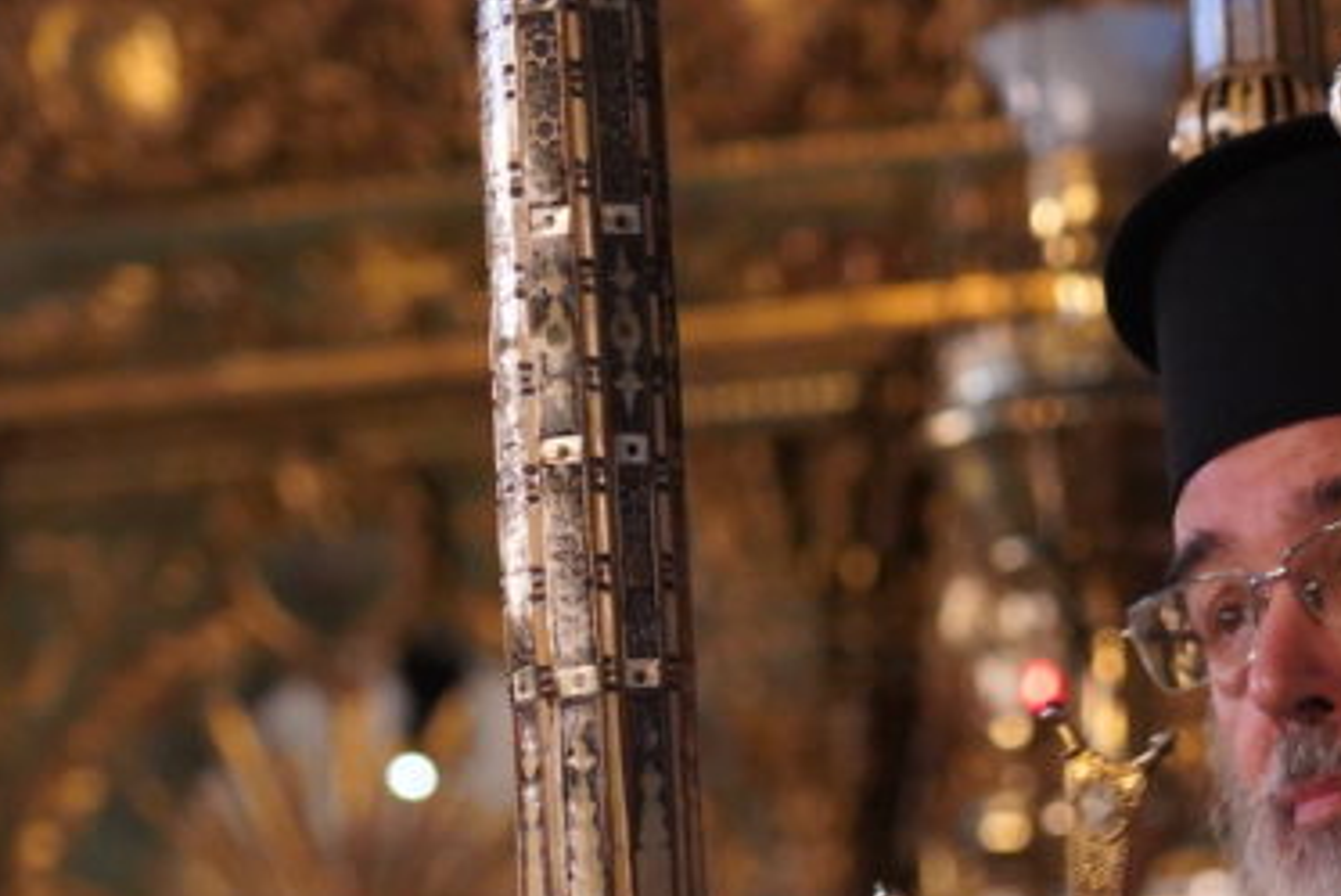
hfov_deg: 10.7
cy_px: 1139
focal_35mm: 192
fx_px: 7154
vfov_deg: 7.1
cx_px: 989
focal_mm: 70
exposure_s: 1/160
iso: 6400
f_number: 4
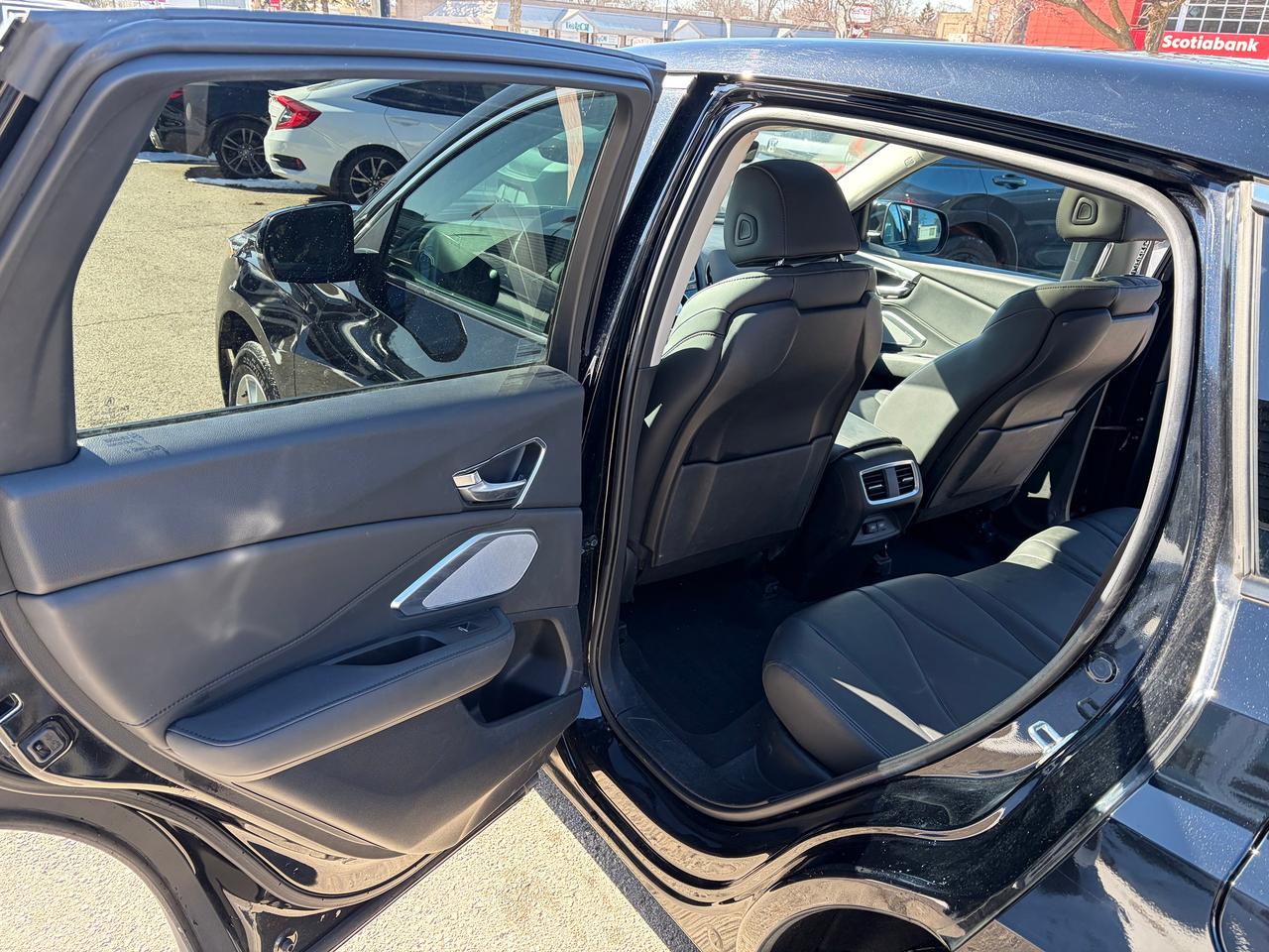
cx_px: 634
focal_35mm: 26
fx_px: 953
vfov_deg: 53.1
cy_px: 476
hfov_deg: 67.3
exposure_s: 1/192
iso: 64
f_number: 1.6
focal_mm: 5.96
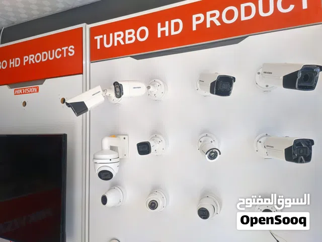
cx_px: 161
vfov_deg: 53.1
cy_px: 121
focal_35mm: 26
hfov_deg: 67.3
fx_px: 242
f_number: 1.75
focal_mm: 4.77
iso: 109
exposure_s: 1/143
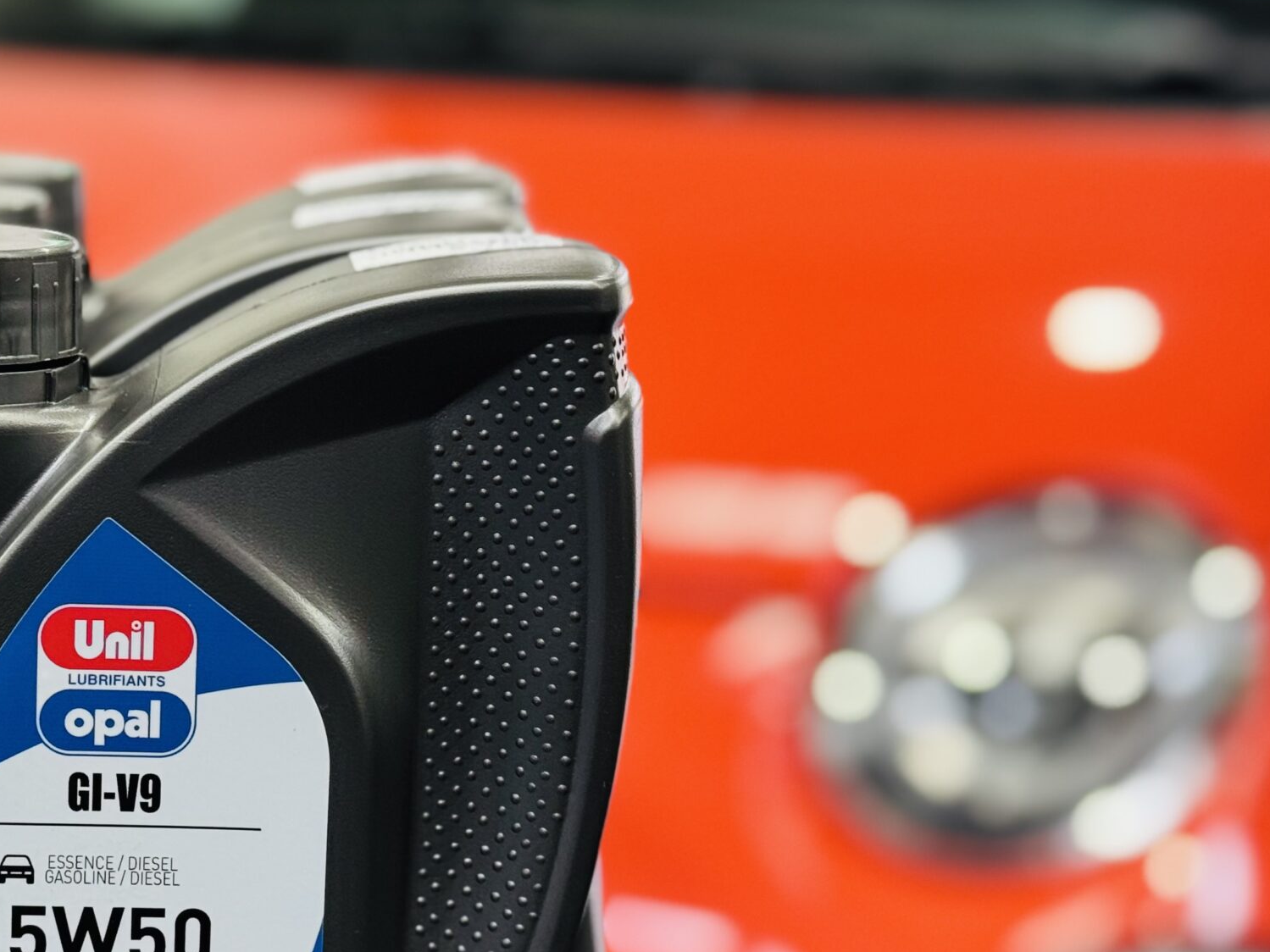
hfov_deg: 23.6
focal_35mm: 82
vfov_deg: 17.9
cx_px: 300
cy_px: 629
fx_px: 3008
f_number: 1.78
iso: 125
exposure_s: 1/100
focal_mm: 6.76
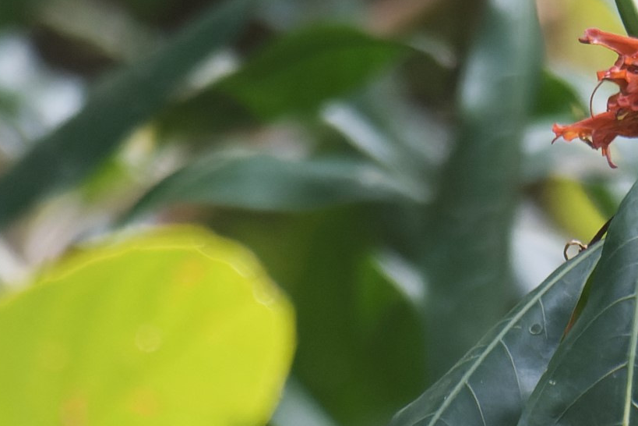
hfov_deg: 1.4
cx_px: 607
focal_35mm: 1484
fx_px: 26298
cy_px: 55
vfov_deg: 0.9
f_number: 6.3
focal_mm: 500
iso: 1600
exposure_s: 1/800
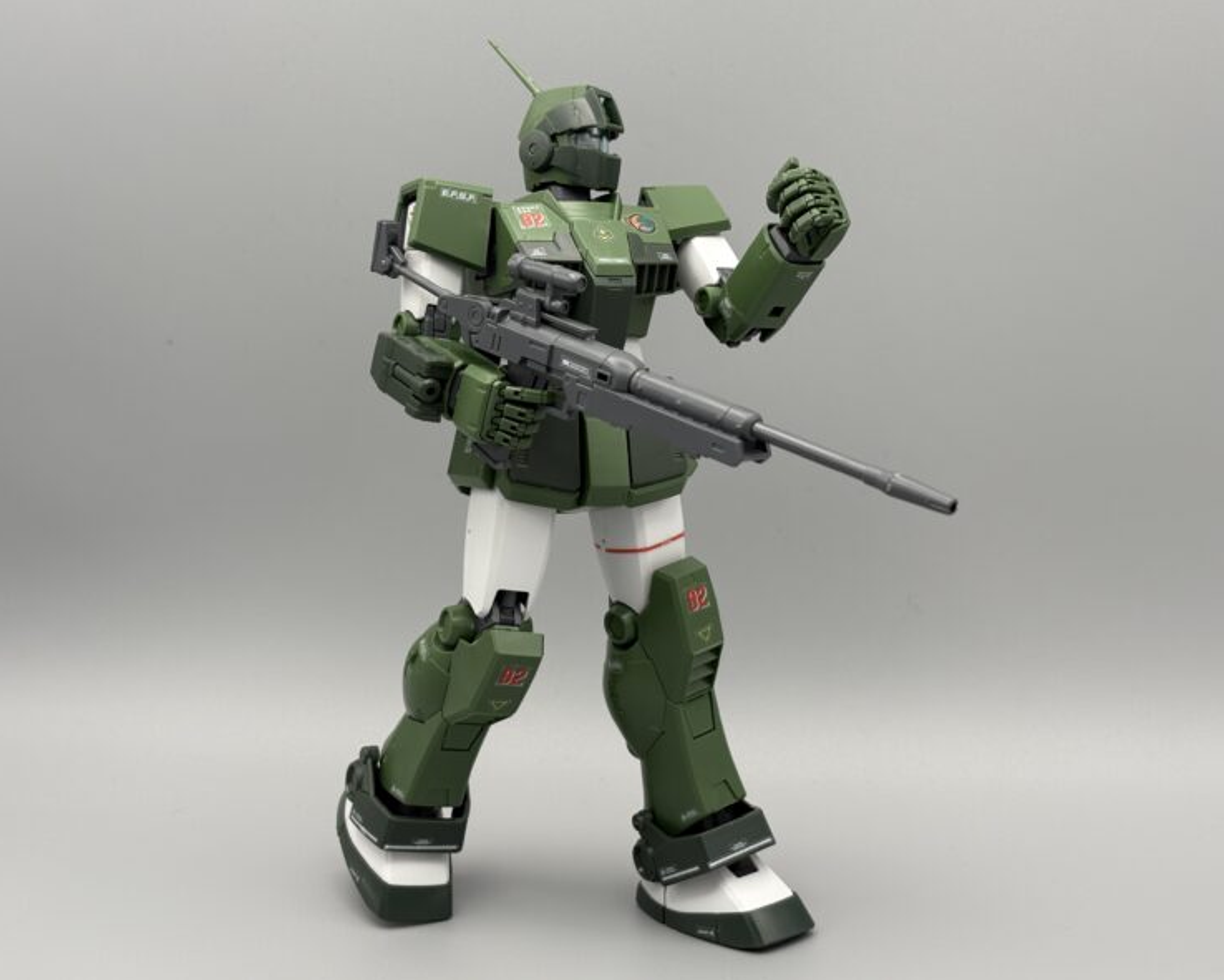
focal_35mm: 55
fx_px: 1993
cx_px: 574
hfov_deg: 34.1
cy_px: 492
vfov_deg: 27.6
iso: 32
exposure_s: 1/194
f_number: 1.6
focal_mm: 5.96
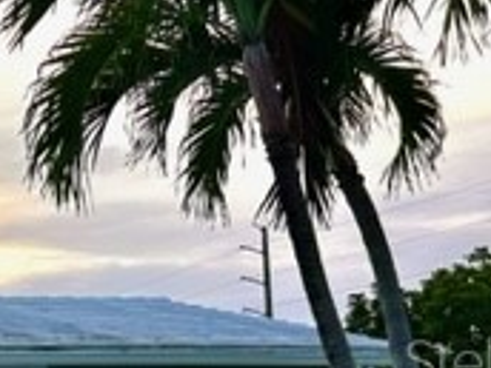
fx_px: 1376
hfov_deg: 18.1
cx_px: -240
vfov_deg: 15.0
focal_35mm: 97
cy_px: 359
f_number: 1.5
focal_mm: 5.7
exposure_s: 1/461
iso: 50
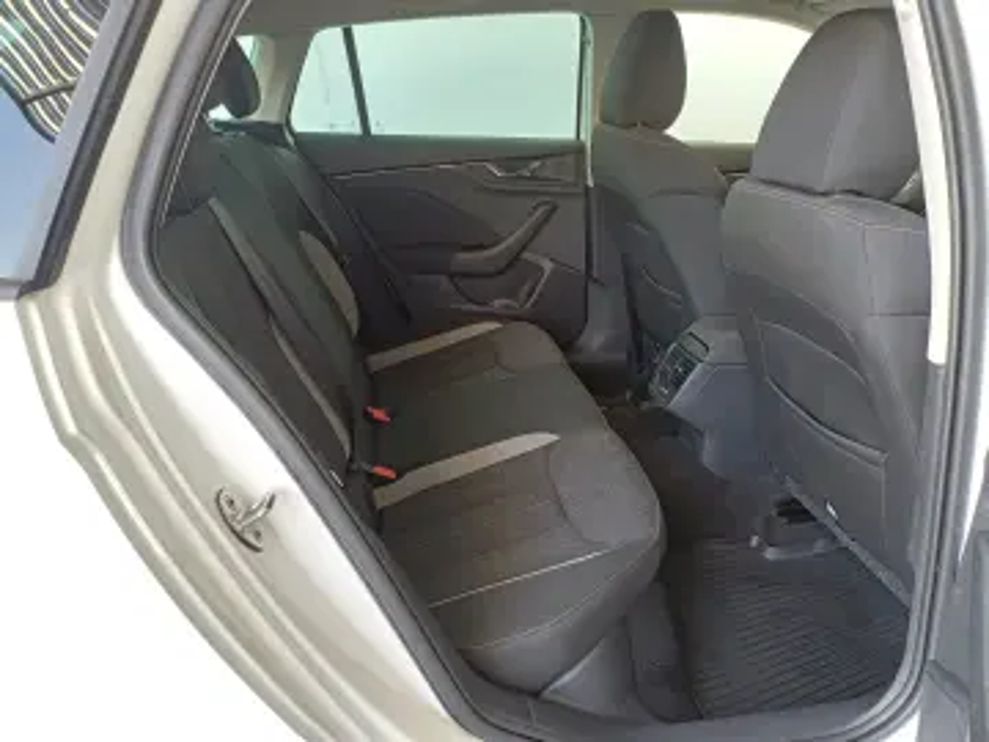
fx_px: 714
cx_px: 494
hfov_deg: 69.4
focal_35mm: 25
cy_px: 371
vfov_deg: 54.9
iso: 400
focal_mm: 4.65
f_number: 1.8
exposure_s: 1/50
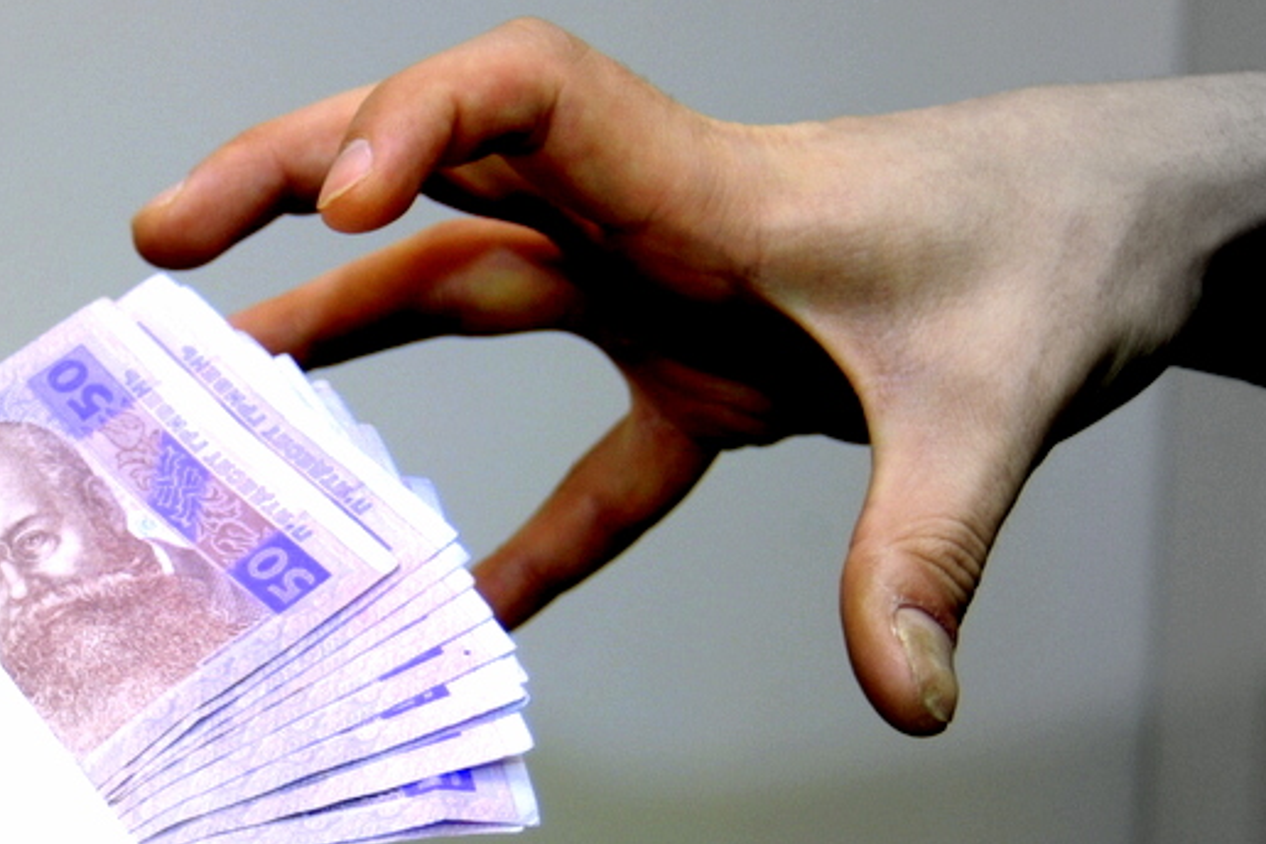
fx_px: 2743
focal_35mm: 78
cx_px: 557
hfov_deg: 26.0
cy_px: 450
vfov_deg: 17.5
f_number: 5
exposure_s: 1/50
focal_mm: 62
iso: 500
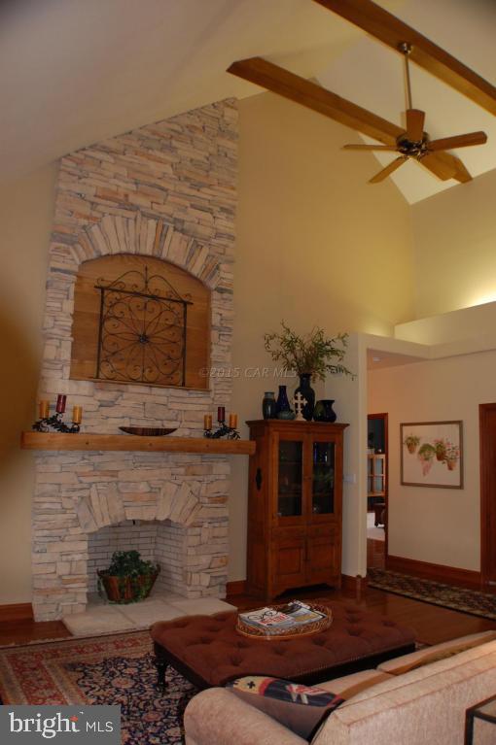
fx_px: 683
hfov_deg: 39.9
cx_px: 248
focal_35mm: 33
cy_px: 372
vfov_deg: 57.3
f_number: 3.8
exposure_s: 1/60
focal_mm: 22
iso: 400
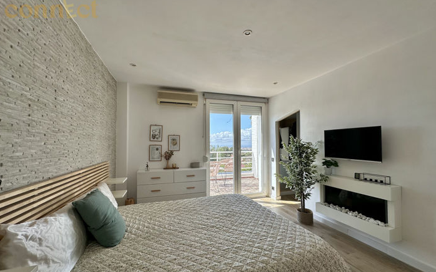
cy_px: 140
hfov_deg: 101.4
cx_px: 217
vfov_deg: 74.8
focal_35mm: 15
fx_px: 178
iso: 40
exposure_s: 1/471
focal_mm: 2.22
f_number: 2.2
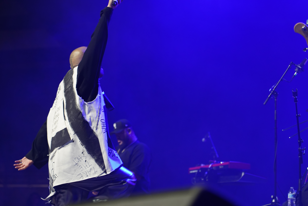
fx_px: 898
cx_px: 154
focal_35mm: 105
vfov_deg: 13.0
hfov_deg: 19.5
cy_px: 103
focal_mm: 105
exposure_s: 1/160
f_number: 4
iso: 2000
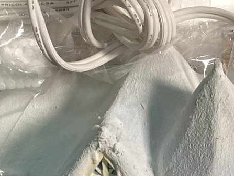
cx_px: 222
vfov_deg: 13.2
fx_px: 710
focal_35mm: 105
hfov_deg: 18.3
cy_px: 275
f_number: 2.4
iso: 125
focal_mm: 3.3
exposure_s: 1/60
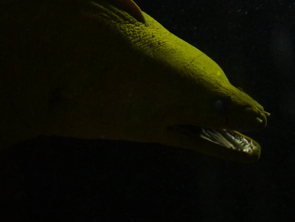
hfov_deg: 30.2
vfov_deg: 22.9
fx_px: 546
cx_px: 160
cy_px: 106
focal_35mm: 64
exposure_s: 1/8
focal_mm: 6.9
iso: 400
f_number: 3.7
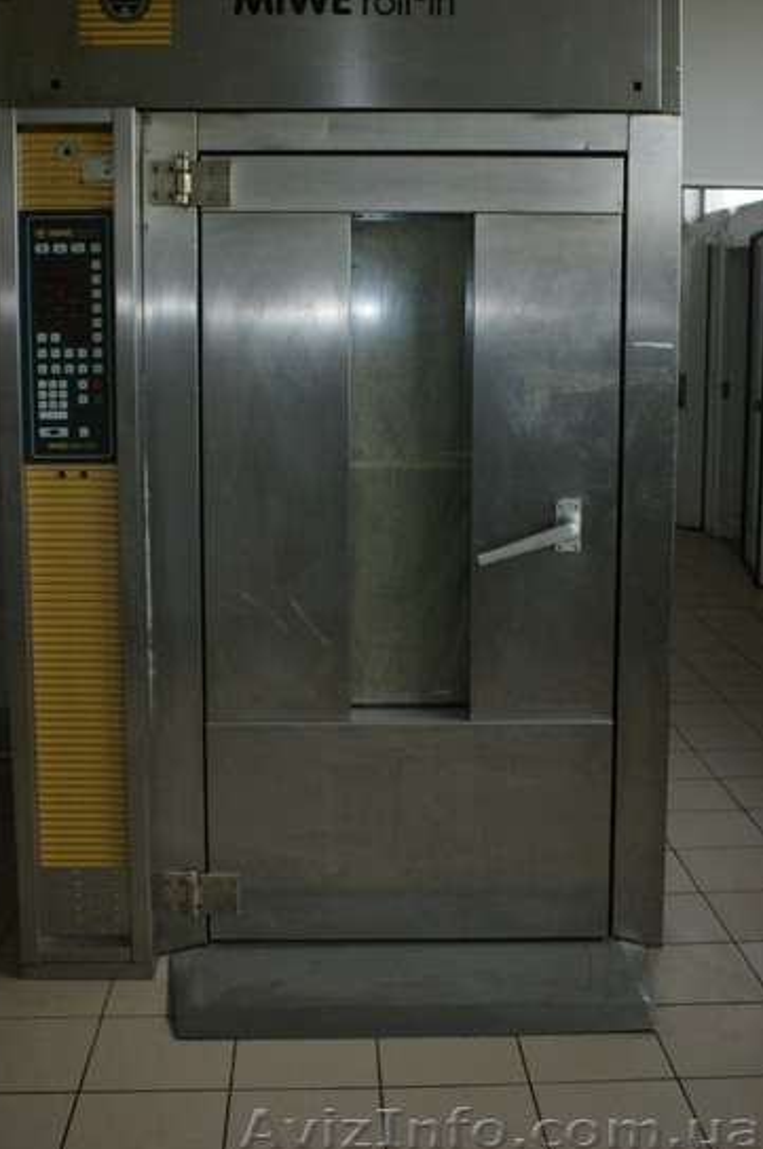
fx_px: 1371
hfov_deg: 31.1
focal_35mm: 43
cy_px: 530
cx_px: 353
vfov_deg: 45.5
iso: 400
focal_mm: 26
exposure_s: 1/60
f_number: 5.6
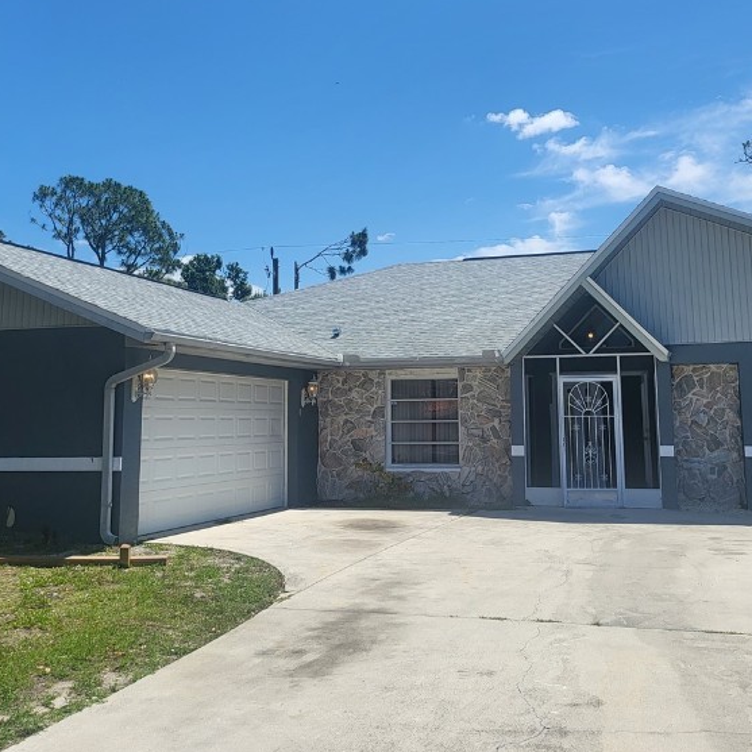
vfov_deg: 42.4
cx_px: 397
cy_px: 273
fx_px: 959
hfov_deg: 42.8
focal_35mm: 39
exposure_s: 1/3001
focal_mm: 5
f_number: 1.8
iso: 40
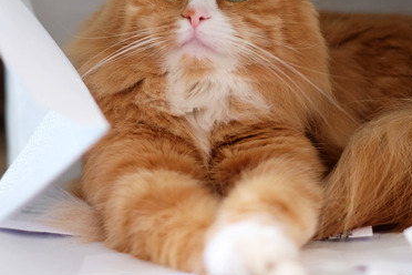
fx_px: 1270
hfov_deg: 18.4
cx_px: 166
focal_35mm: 111
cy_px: 79
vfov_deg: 12.3
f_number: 1.4
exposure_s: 1/80
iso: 400
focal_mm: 35
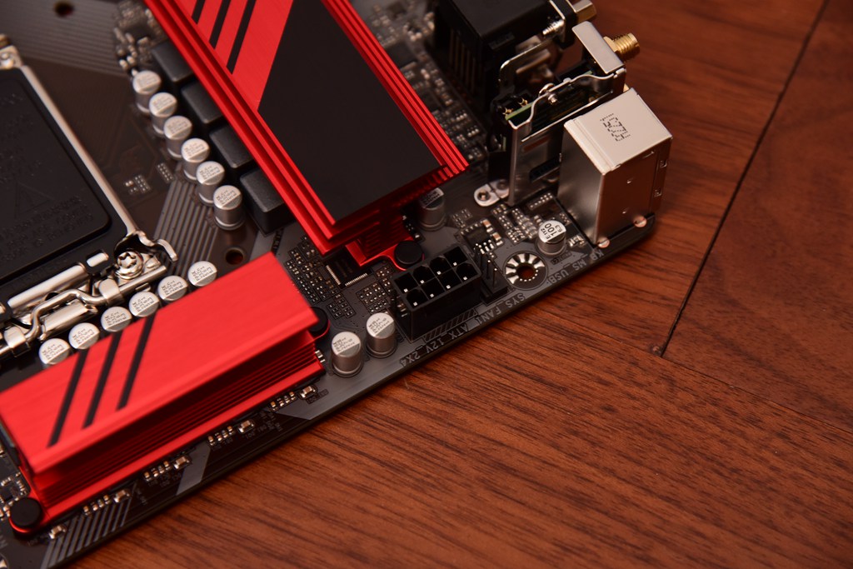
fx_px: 2844
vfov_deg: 11.4
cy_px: 284
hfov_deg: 17.1
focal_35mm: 120
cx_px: 426
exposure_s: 1/60
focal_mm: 120
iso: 1600
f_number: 5.6
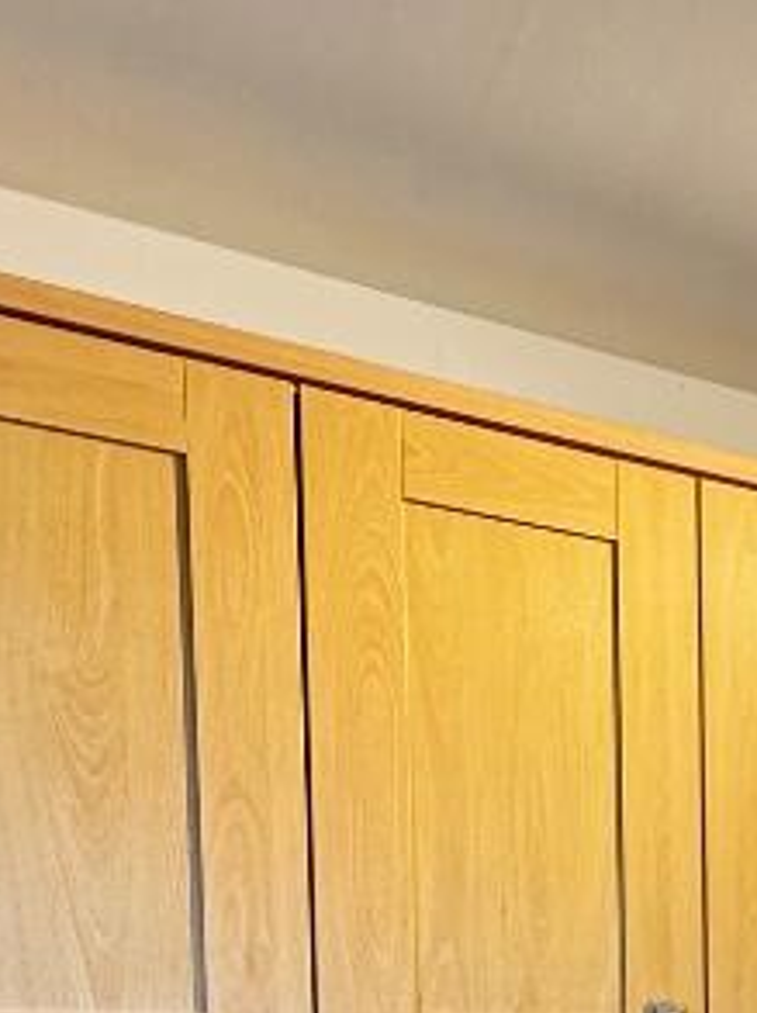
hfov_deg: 23.7
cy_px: 1131
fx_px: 1432
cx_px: 1127
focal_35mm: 49
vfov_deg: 33.6
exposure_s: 1/50
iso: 200
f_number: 2.2
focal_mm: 2.22
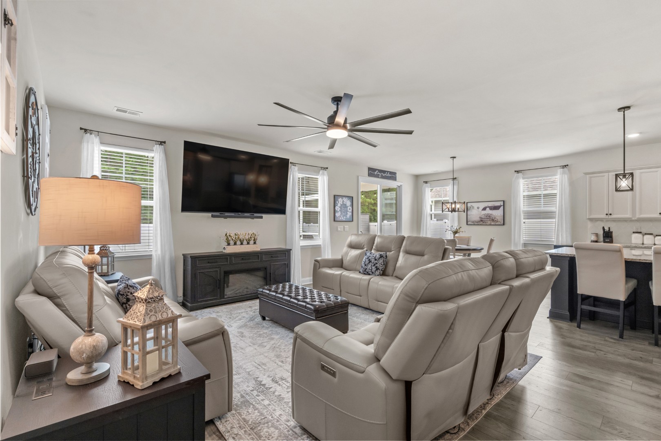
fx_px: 294
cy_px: 220
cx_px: 330
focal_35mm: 16
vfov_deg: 73.7
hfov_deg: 96.7
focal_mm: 16
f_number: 8
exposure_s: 1/15
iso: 640
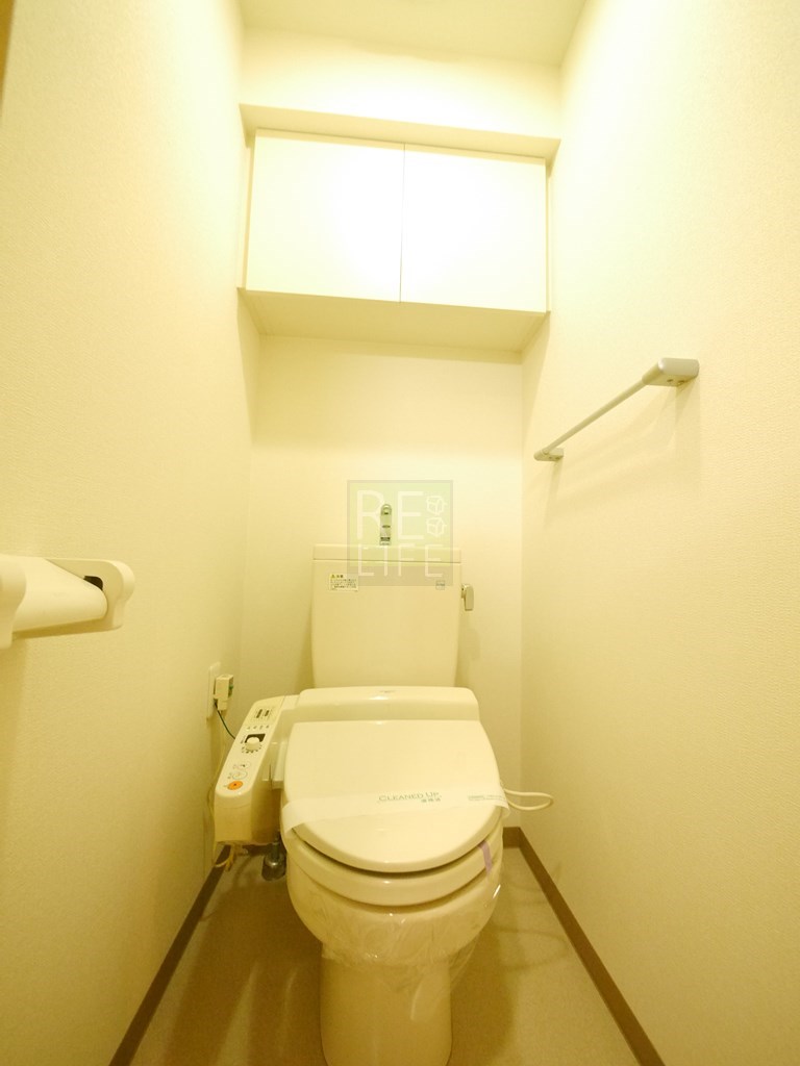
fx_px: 431
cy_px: 533
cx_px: 400
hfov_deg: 85.7
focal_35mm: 14
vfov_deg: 102.1
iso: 3200
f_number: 4
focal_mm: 7
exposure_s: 1/40
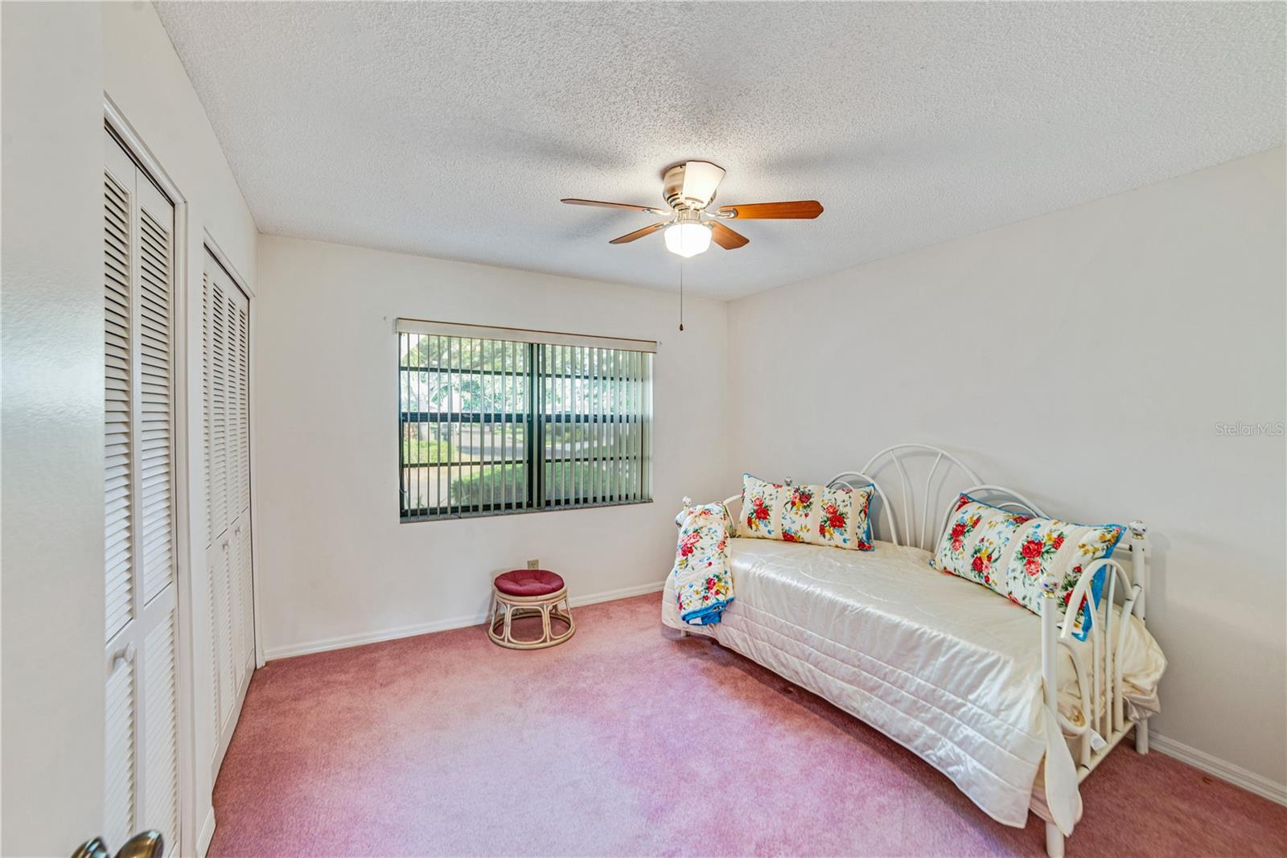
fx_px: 501
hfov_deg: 104.2
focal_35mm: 14
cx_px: 644
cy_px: 429
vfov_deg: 81.2
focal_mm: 14
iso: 160
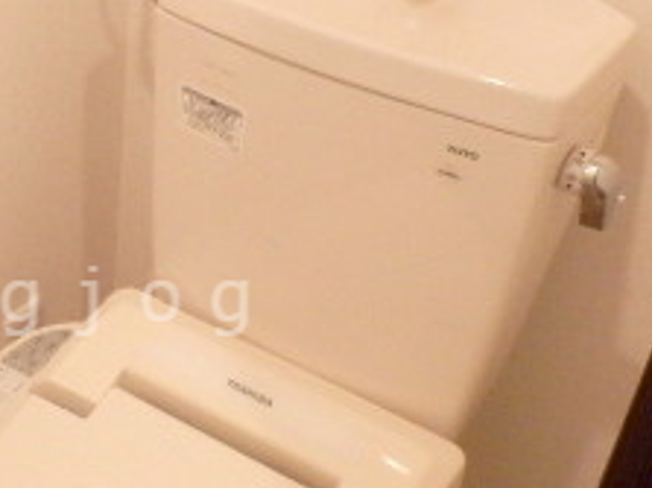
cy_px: 301
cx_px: 64
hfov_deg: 27.2
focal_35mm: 69
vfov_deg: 21.3
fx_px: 1299
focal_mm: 4.2
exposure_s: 1/40
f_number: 3
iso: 320
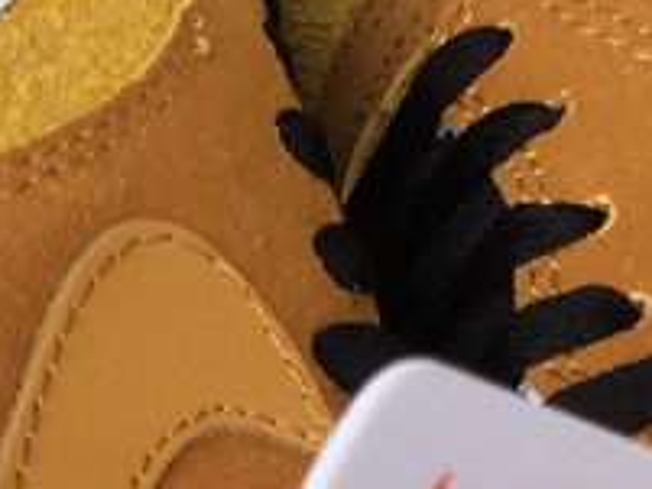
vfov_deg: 10.0
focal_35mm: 139
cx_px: -367
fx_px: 2620
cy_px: 908
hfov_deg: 13.3
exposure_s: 1/100
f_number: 2.4
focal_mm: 3.3
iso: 25
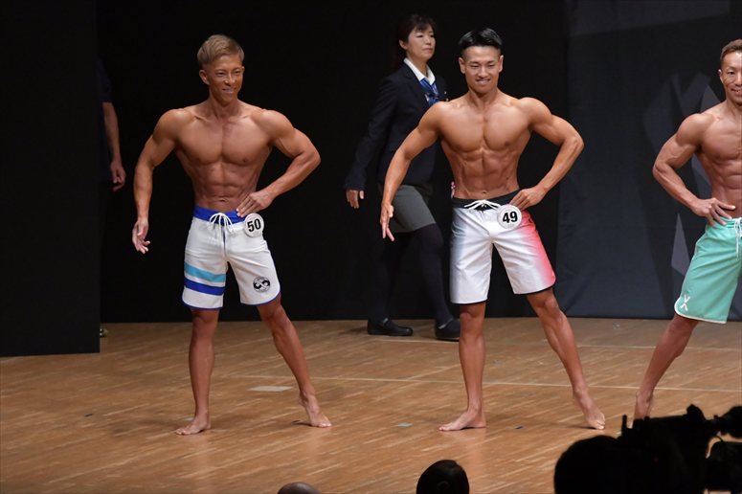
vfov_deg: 5.1
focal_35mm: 270
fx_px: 5562
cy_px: 247
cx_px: 371
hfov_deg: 7.6
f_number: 5.6
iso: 6400
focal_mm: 180
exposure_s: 1/400
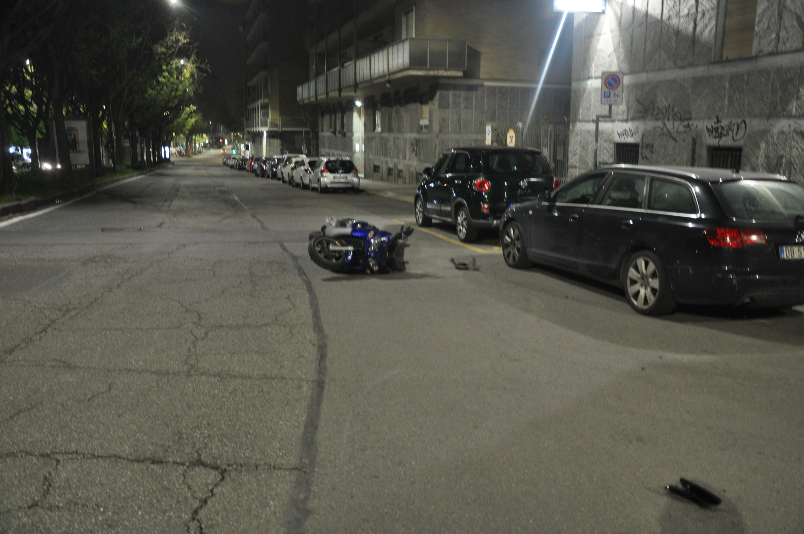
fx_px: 703
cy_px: 267
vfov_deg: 41.6
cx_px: 402
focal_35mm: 32
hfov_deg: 59.6
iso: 800
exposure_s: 1/4
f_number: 3.8
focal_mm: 21
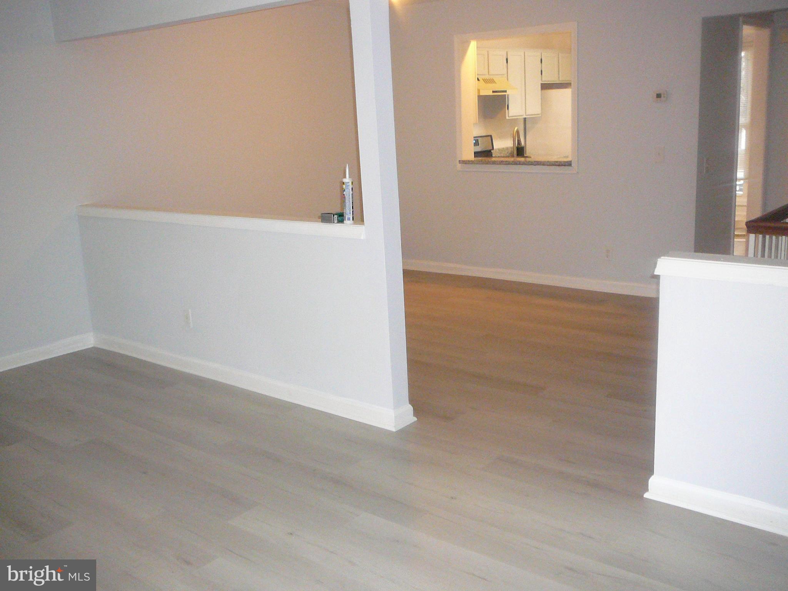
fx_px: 797
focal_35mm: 35
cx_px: 394
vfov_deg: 40.7
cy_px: 296
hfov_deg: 52.6
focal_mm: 5.2
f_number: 2.8
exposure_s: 1/30
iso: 400
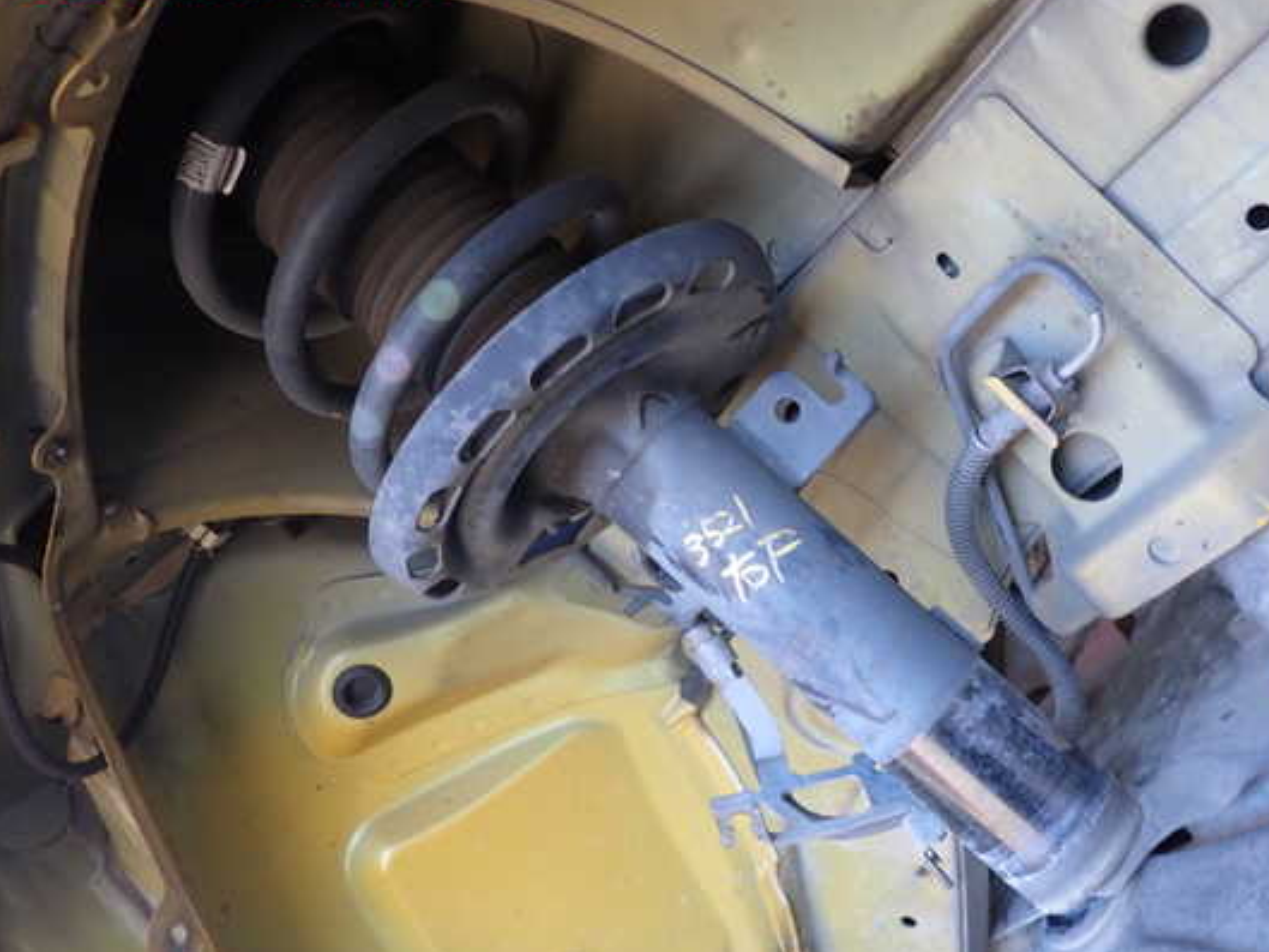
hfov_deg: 53.8
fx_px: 1247
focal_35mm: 34
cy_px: 489
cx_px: 710
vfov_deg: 41.8
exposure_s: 1/50
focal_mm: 5.4
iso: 200
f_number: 2.3
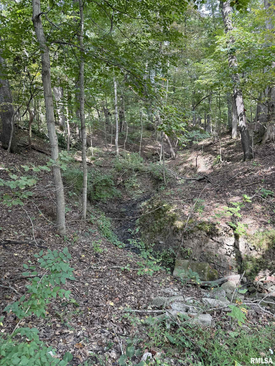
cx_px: 138
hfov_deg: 56.8
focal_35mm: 24
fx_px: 254
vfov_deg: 71.6
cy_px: 183
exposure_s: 1/121
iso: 80
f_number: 1.78
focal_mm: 6.76
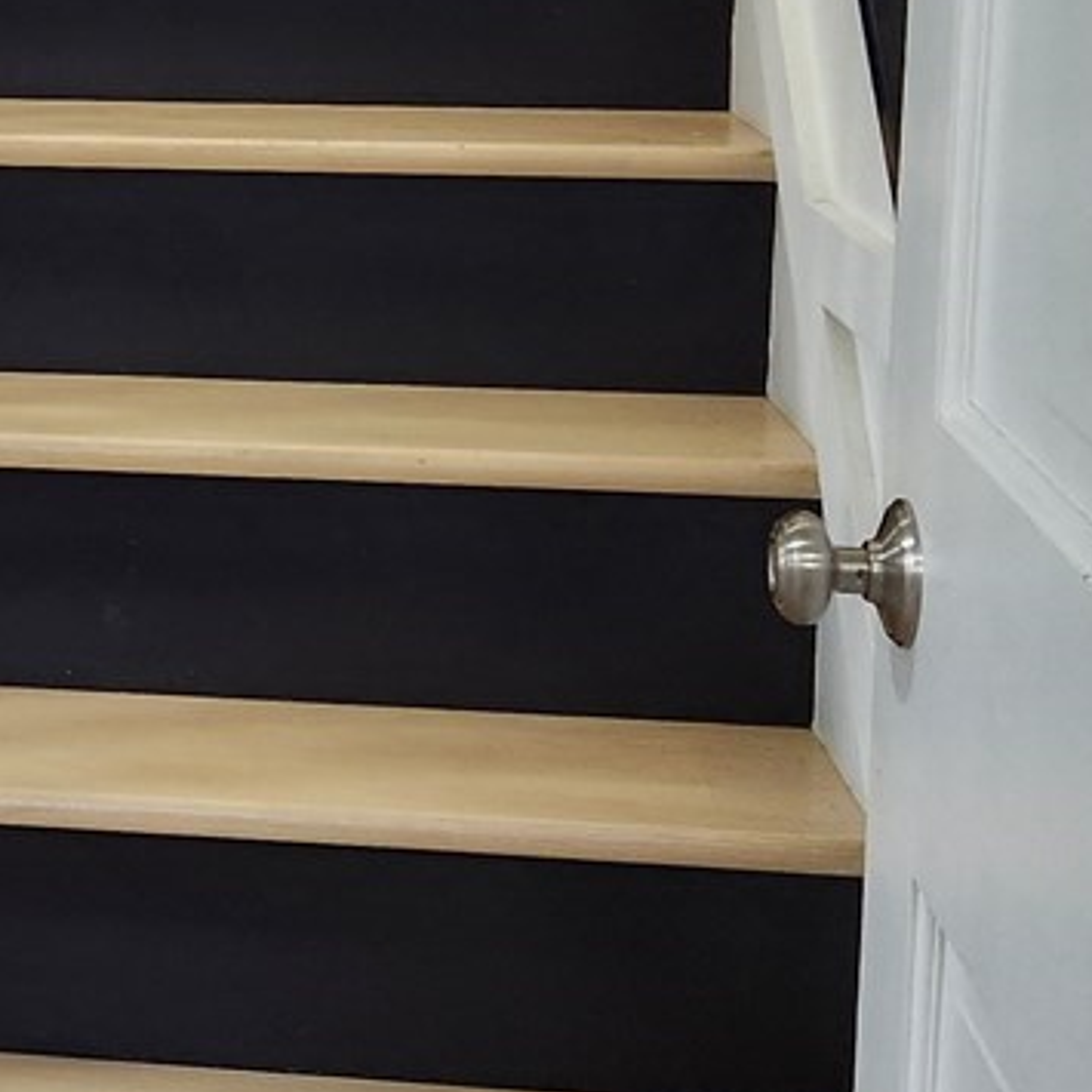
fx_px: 3141
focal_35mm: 88
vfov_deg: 19.2
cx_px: -348
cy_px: 6
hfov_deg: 18.3
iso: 250
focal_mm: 5.4
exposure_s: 1/120
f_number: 1.8
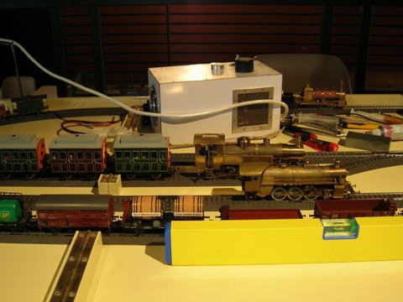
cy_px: 151
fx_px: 442
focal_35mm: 38
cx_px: 202
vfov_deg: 37.7
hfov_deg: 49.0
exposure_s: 1/9.2
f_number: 3
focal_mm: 6.4
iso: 100
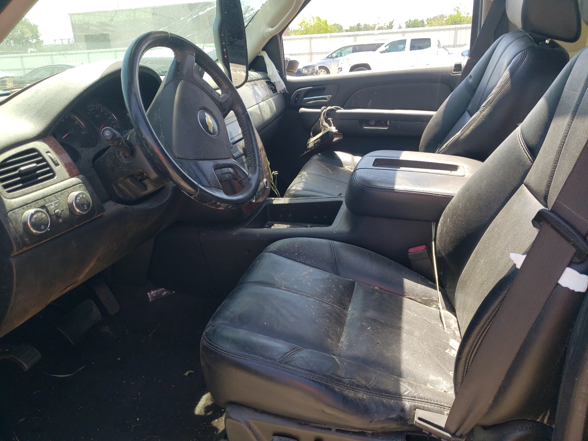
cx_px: 294
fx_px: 442
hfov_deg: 67.3
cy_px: 220
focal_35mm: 26
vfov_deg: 53.1
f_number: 1.5
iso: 50
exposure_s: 1/526
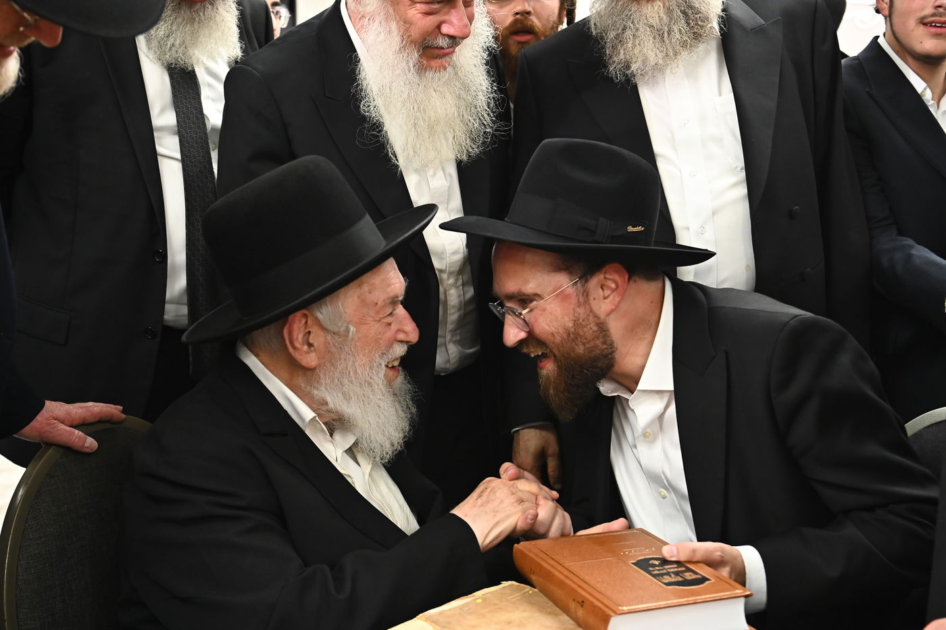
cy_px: 315
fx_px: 1366
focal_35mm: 52
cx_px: 473
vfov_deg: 26.0
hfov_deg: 38.2
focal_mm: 52
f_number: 5.6
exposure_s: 1/200
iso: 3200
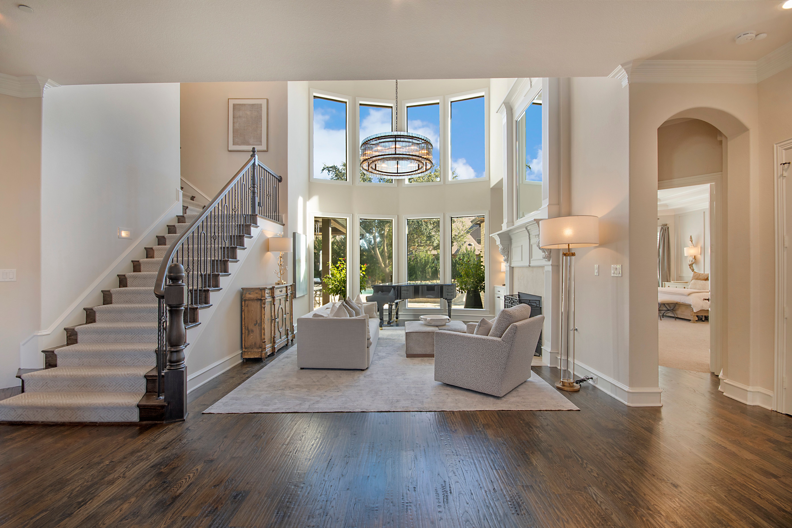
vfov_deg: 77.3
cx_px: 396
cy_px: 264
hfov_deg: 100.4
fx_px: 330
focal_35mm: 15
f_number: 11
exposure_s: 1/15
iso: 100
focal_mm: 10
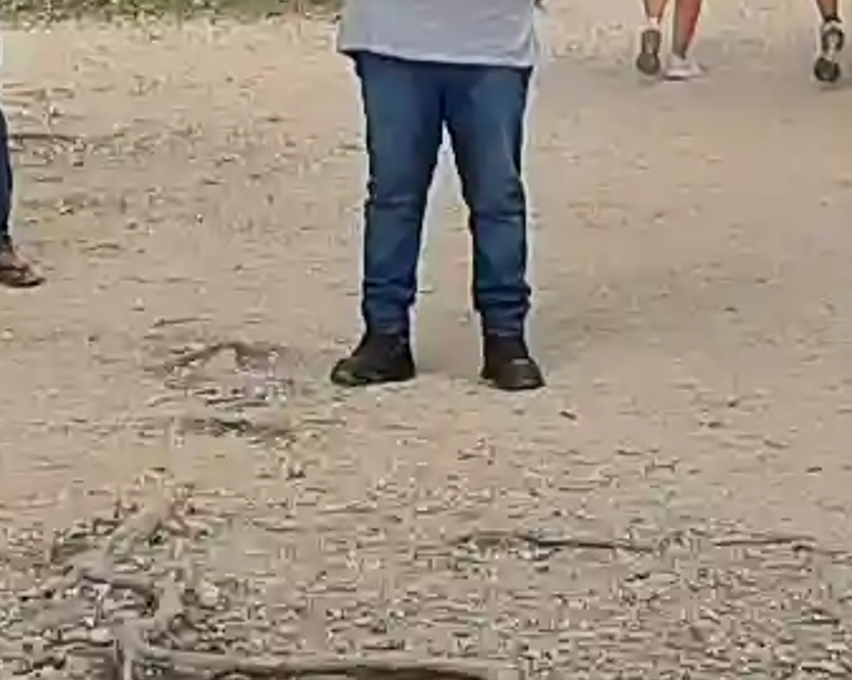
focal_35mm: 152
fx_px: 3829
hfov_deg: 12.7
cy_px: -938
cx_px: 387
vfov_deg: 9.1
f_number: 1.7
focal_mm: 3.93
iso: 40
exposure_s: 1/683
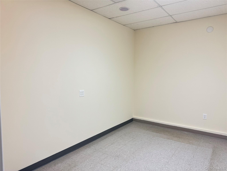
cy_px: 86
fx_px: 157
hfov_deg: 71.6
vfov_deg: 56.8
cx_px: 114
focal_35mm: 24
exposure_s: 1/120
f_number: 1.78
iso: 160
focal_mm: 6.76
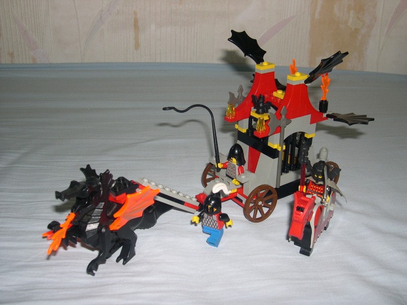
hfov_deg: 49.0
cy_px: 152
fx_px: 447
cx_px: 204
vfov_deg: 37.7
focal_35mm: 38
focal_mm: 8
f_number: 7.6
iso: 100
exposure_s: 1/30
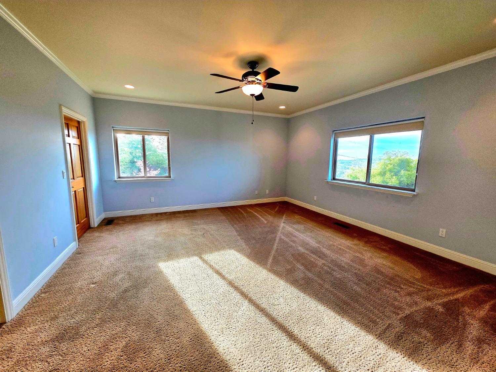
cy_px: 186
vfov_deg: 89.9
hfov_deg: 106.2
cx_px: 248
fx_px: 186
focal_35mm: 13
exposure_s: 1/120
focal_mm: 2.2
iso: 64
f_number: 1.9
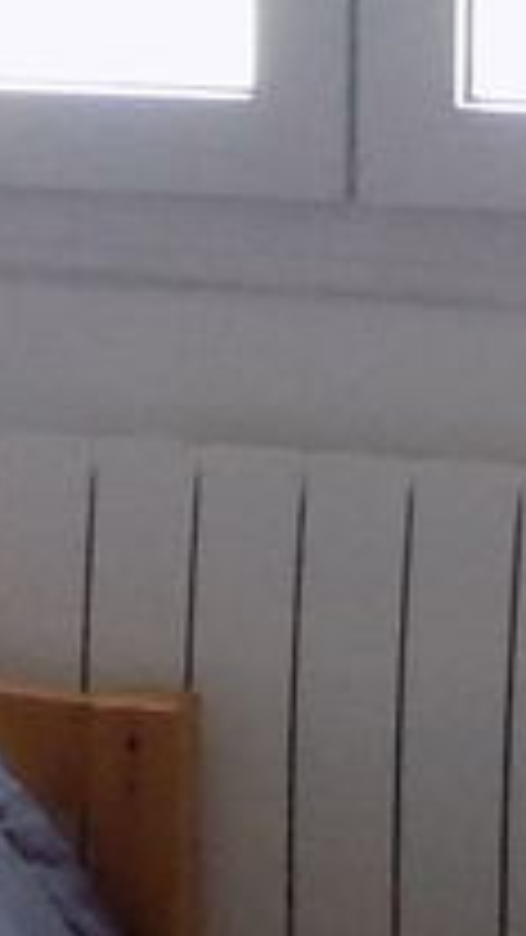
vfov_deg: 11.1
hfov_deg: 6.3
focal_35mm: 193
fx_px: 4786
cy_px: 837
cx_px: -117
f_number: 3.1
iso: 250
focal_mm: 4
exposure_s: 1/30
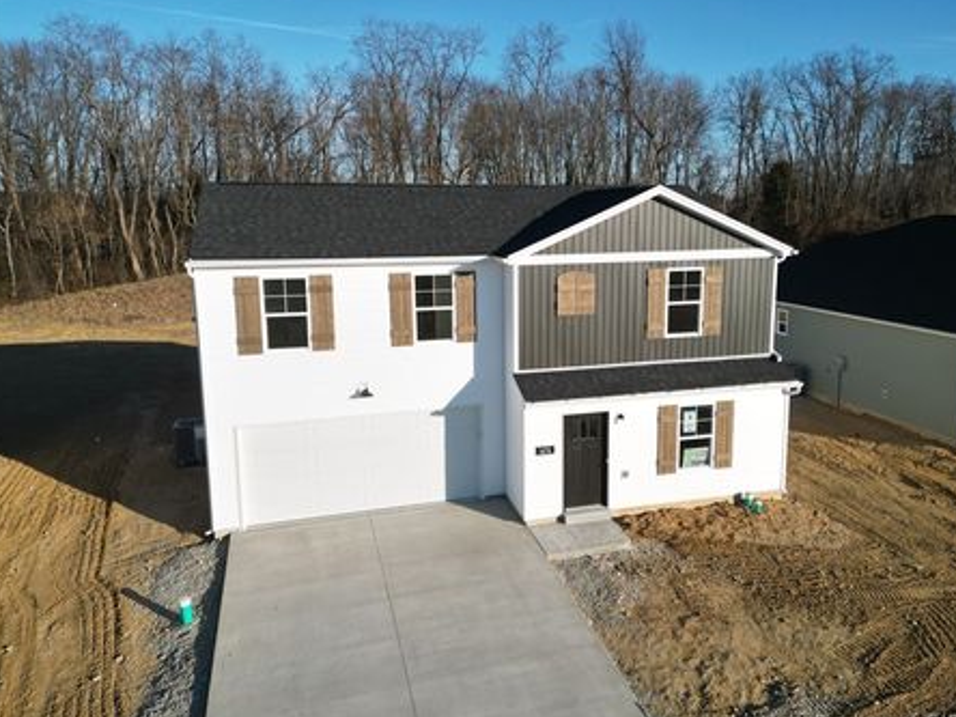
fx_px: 746
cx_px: 523
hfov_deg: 65.2
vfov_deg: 51.3
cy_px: 337
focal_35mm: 27
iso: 200
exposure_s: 1/4000
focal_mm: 6.72
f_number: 1.7
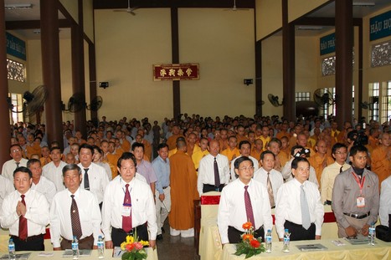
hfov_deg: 51.8
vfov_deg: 35.8
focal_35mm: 37
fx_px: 402
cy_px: 151
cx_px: 174
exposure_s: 1/60
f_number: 4
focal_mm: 18
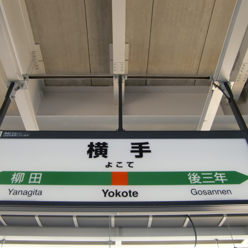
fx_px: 276
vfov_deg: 48.5
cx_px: 122
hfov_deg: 48.4
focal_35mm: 34
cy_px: 125
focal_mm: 4.9
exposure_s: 1/60
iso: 100
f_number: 2.6
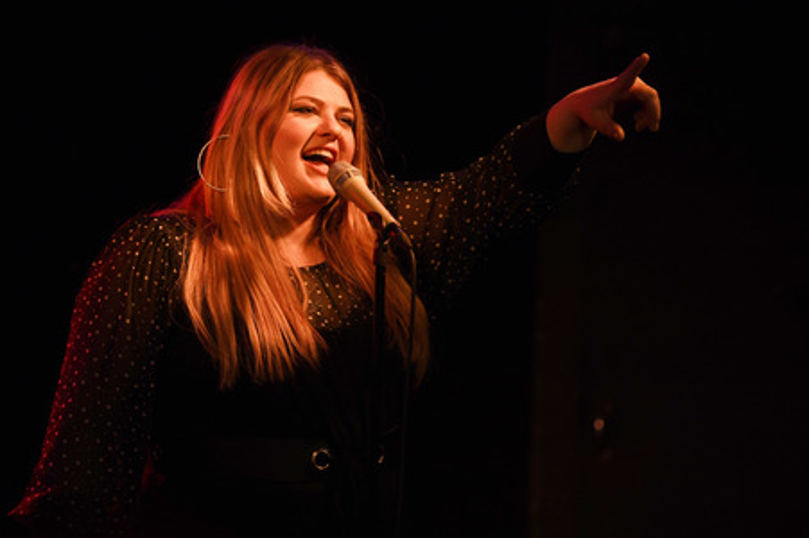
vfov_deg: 8.6
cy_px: 269
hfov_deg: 12.8
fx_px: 3593
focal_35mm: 160
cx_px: 404
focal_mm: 160
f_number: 3.2
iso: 2000
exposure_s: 1/250
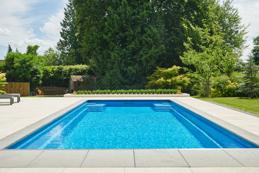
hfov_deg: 44.5
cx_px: 130
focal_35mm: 44
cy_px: 86
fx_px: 317
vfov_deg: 30.5
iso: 250
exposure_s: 1/200
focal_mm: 44
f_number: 8
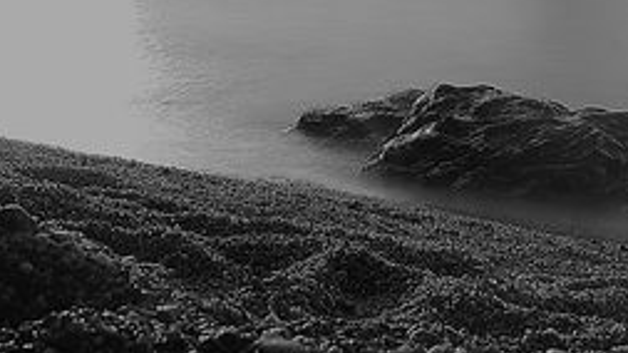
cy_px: -80
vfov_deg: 10.6
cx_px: 477
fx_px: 1864
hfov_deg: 19.0
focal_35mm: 112
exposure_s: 30
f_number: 22
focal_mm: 45
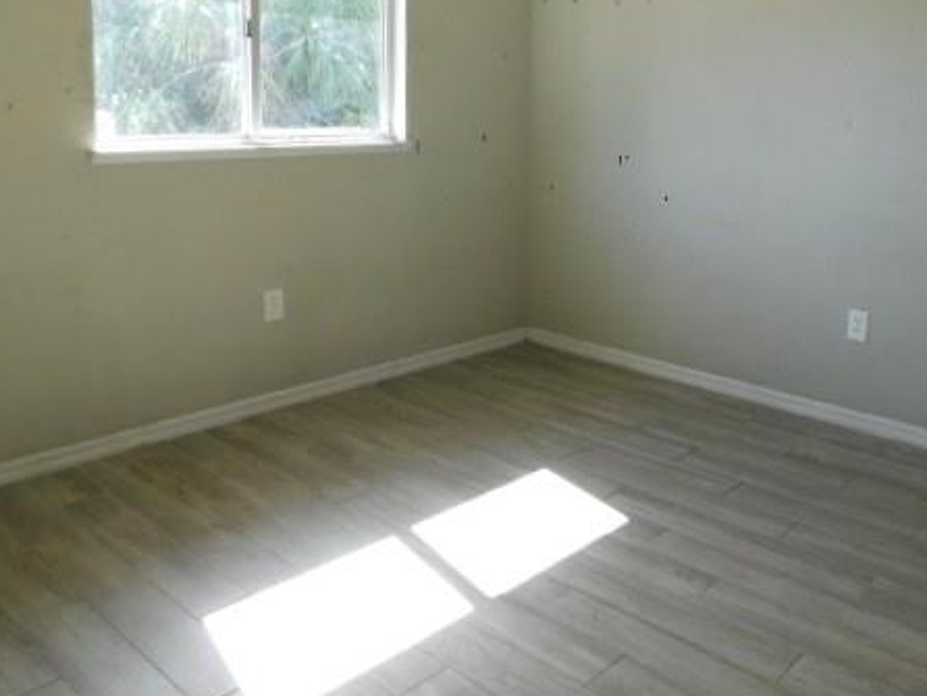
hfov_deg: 54.1
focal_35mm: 33
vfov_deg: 42.1
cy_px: 206
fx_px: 884
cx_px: 624
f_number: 3
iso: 125
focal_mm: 4
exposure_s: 1/125
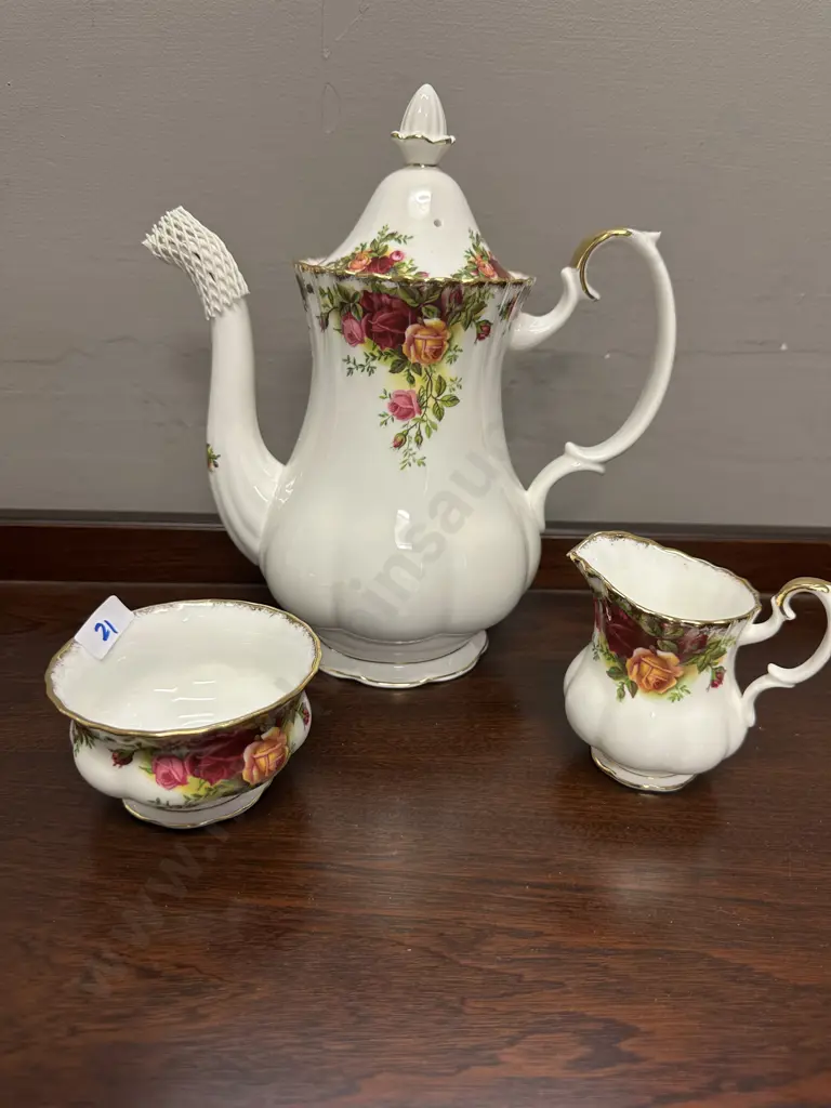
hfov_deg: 56.8
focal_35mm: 24
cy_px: 554
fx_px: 768
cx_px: 416
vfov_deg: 71.6
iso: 125
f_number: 1.78
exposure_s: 1/50
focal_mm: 6.86
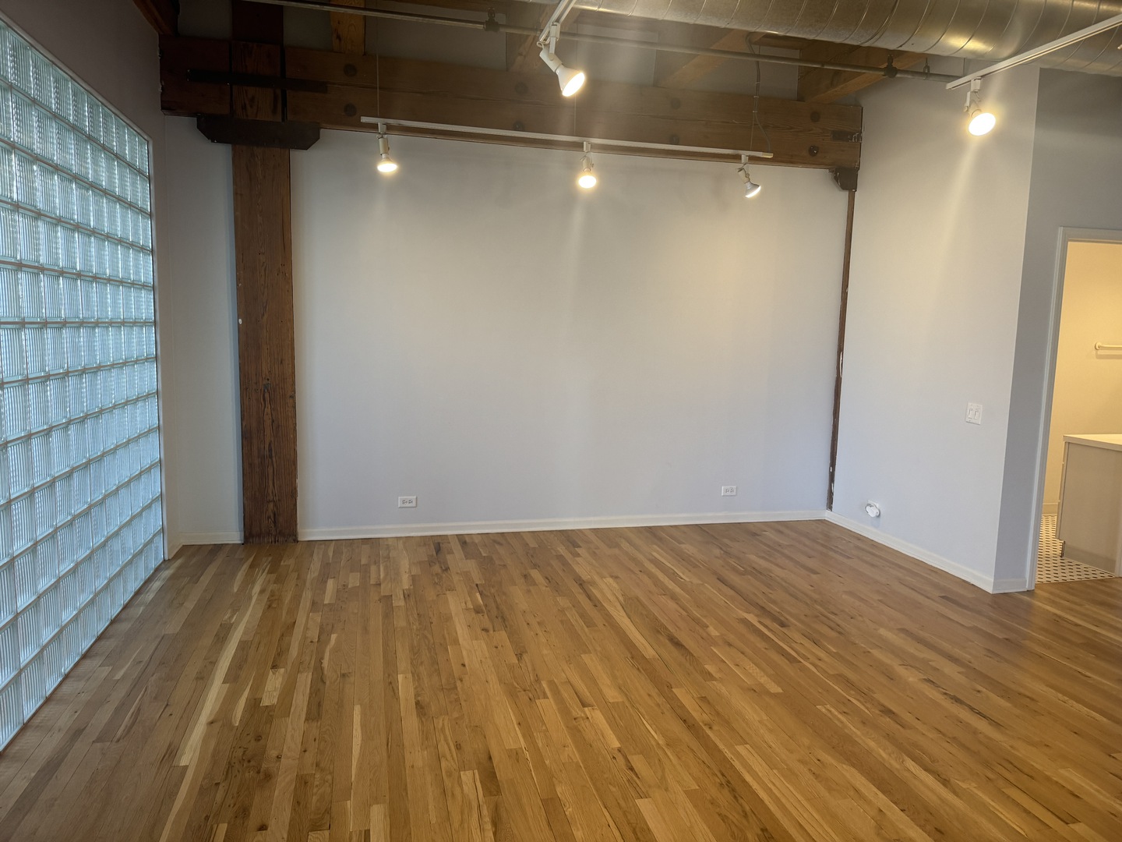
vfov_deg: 56.8
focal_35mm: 24
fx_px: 778
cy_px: 421
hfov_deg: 71.6
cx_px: 561
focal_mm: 6.76
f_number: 1.78
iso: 160
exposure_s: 1/120
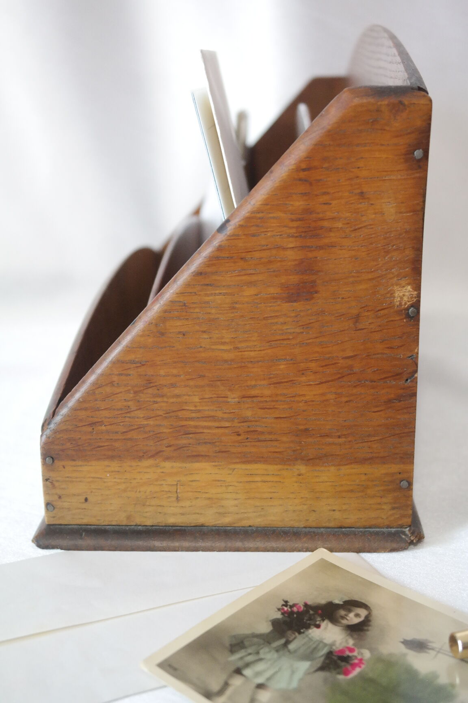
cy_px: 352
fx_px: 955
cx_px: 234
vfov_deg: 40.3
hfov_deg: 27.5
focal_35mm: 49
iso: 1600
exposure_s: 1/30
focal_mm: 32
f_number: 5.6
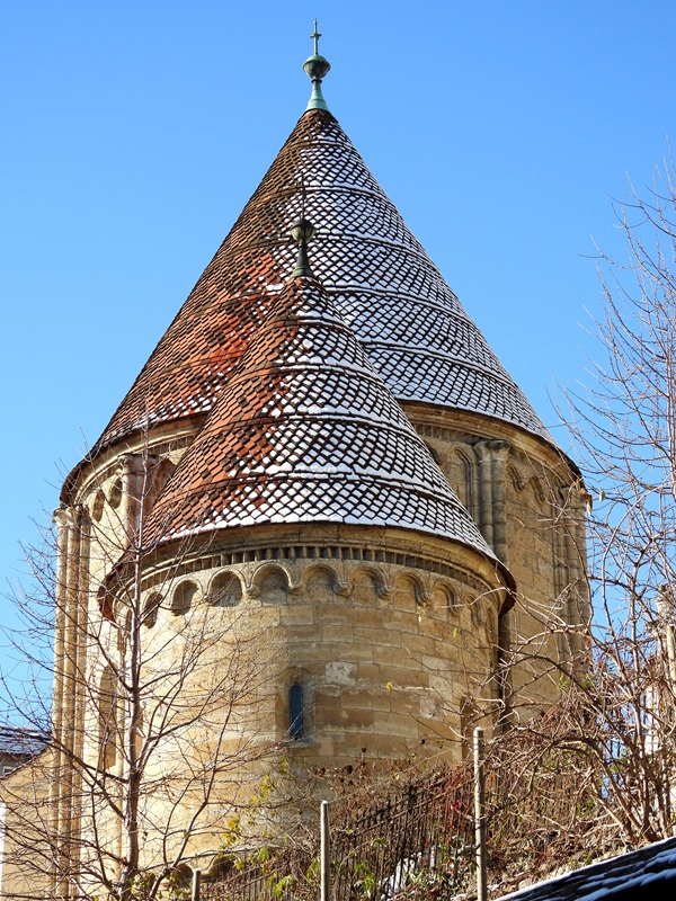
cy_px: 450
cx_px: 338
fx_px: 2213
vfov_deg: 23.0
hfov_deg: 17.4
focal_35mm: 85
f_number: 4
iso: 100
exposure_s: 1/640
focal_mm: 15.2
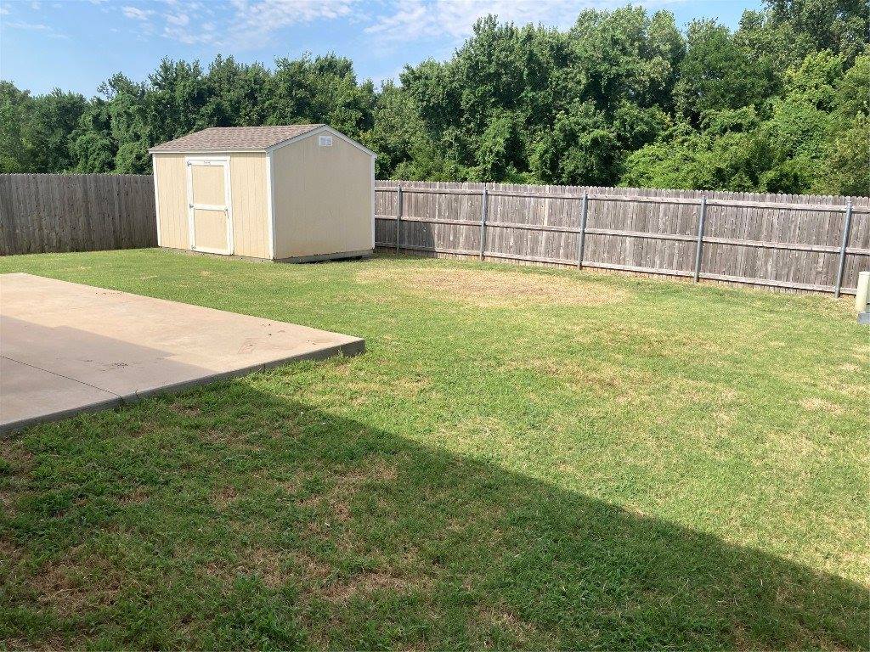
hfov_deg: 63.4
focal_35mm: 28
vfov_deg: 49.7
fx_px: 704
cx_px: 435
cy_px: 326
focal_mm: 3.99
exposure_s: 1/1389
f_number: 1.8
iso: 20
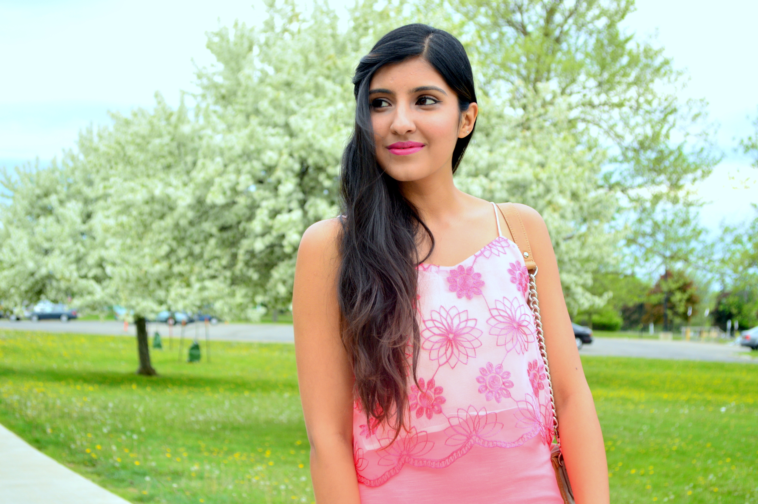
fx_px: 1451
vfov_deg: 19.7
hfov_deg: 29.3
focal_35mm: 69
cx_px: 379
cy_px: 252
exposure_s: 1/80
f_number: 5.3
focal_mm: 46
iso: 200
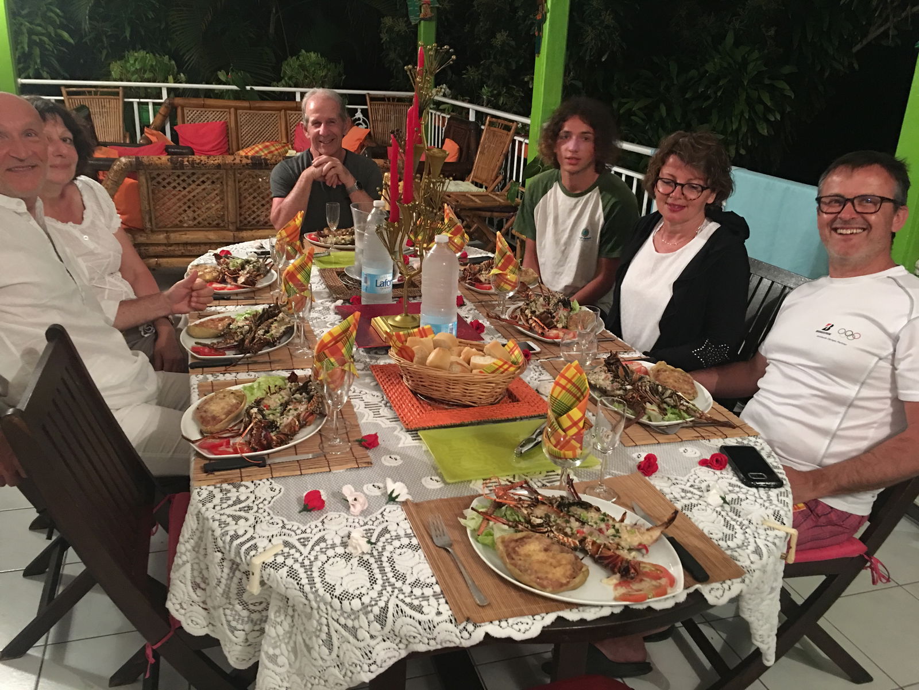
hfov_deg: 61.7
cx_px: 460
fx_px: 770
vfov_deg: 48.2
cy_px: 345
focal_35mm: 29
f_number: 2.2
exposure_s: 1/4
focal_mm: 4.15
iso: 100
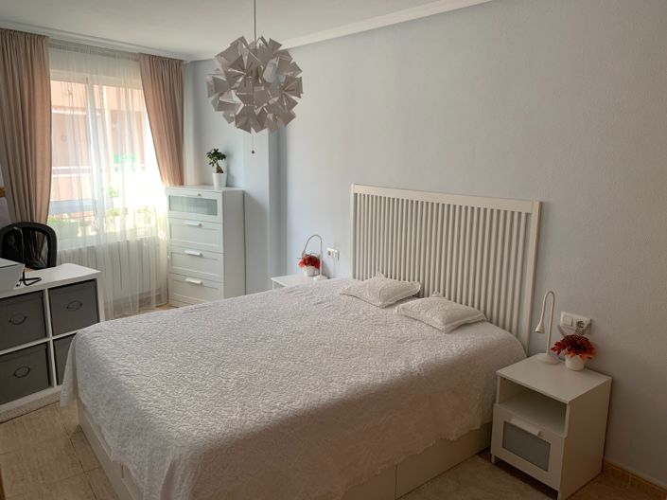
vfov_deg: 53.0
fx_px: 501
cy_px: 250
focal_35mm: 26
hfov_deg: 67.3
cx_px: 334
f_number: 1.8
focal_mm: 4.25
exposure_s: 1/121
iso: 64
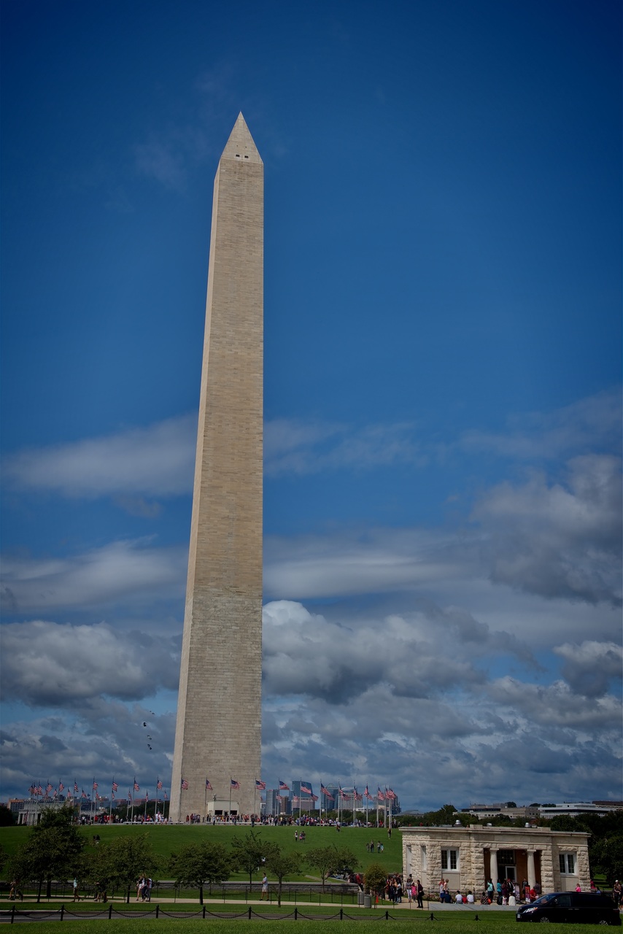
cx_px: 312
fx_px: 1193
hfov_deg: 29.3
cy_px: 467
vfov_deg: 42.7
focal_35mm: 46
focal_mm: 46
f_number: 11
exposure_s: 1/500
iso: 100
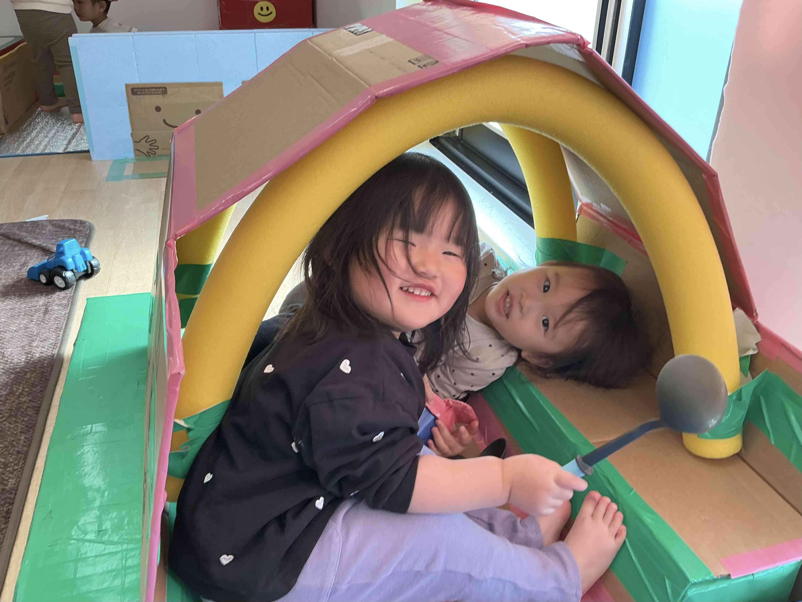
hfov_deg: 61.7
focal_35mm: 29
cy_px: 301
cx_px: 401
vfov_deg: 48.2
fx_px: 672
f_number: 1.8
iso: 40
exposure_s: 1/120
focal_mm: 3
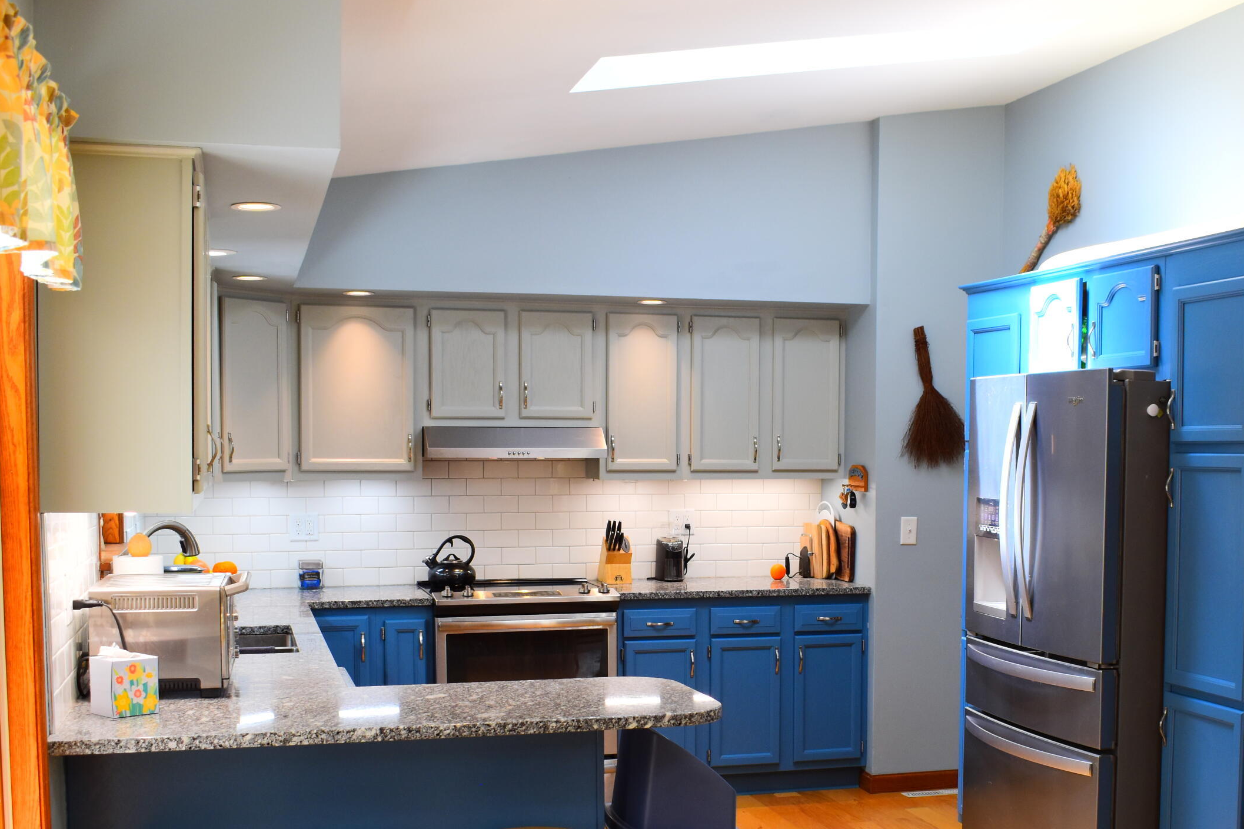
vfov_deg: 29.7
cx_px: 730
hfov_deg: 43.7
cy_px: 580
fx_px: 1545
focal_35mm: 45
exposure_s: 1/100
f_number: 5
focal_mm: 21
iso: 400
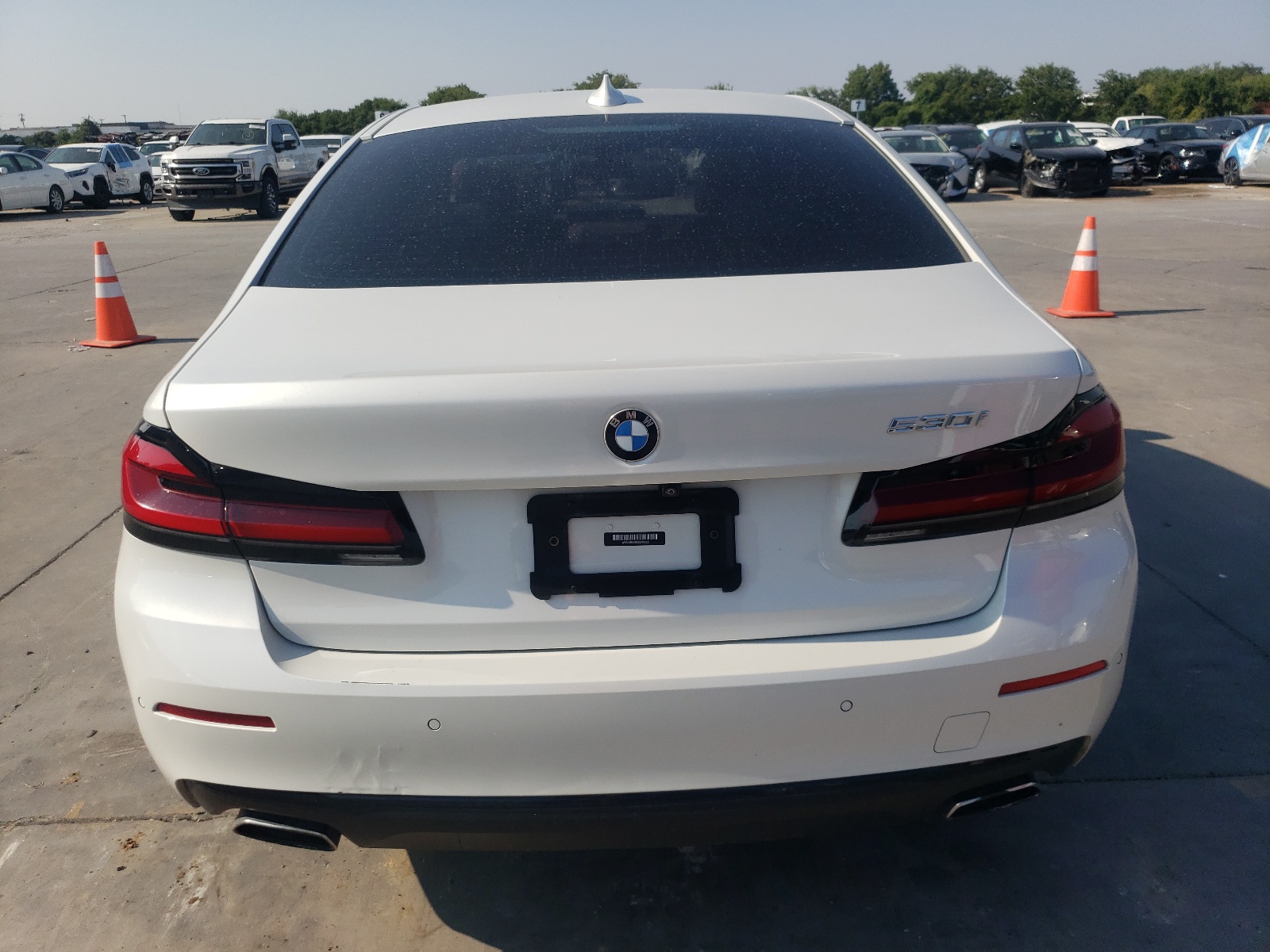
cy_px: 476
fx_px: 954
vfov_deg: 53.1
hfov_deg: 67.3
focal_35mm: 26
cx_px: 635
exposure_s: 1/5000
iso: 50
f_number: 1.5
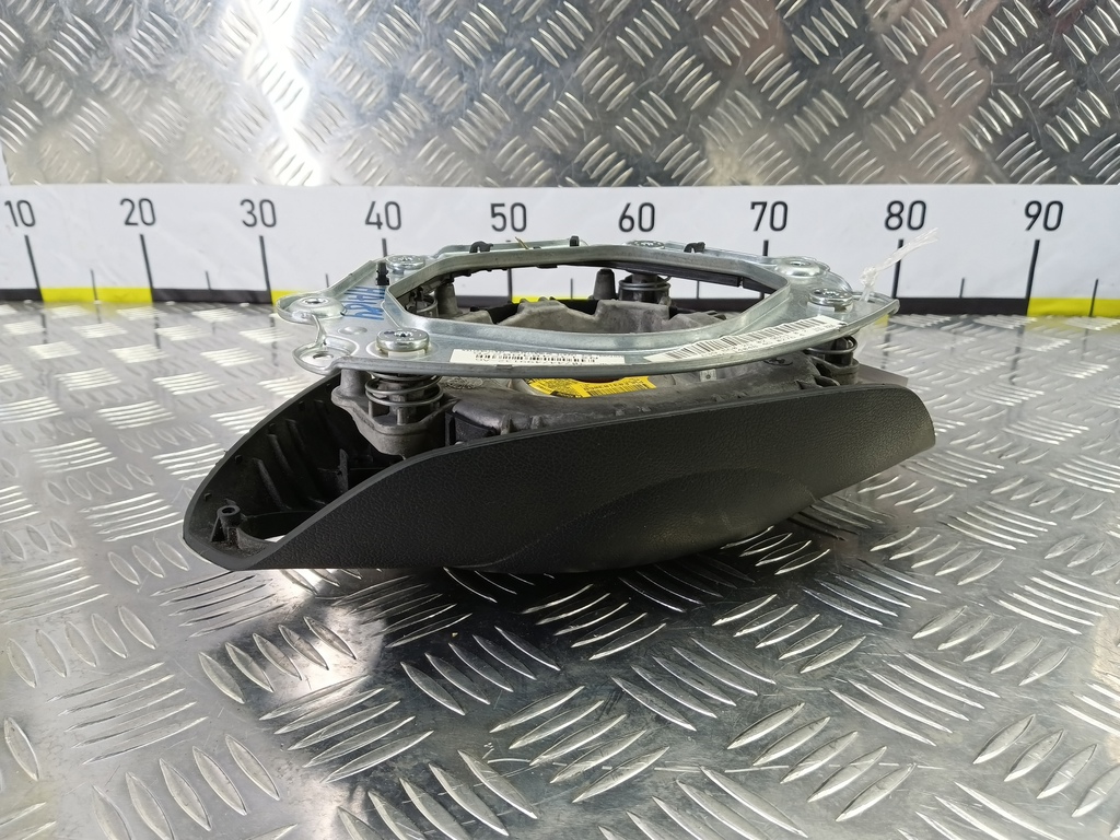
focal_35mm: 23
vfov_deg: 58.9
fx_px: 744
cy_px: 420
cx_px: 560
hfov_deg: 73.9
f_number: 1.6
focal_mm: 4.11
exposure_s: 1/50
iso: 187
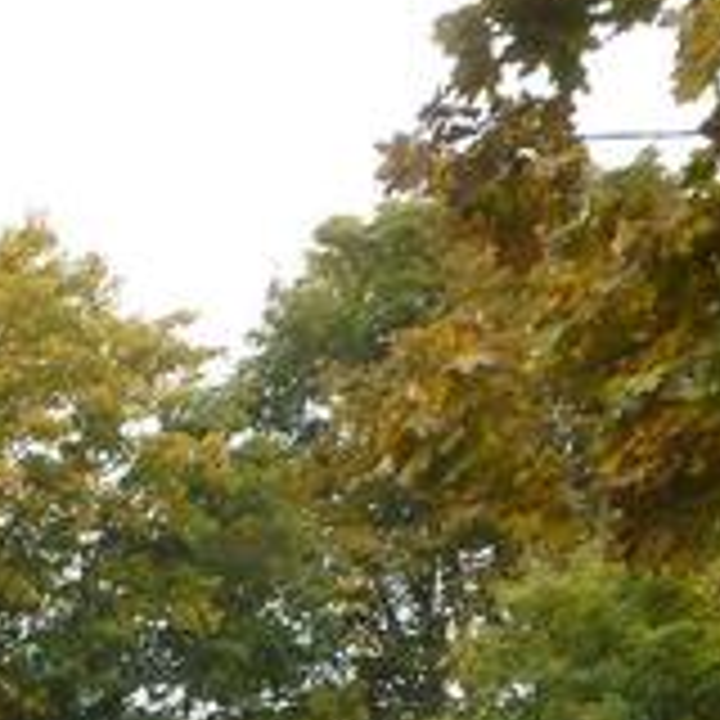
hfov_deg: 14.4
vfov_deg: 14.5
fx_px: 2494
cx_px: -603
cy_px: 1278
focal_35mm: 106
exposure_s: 1/125
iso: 100
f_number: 3.5
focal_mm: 4.3
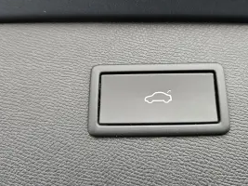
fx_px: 222
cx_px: 143
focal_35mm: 31
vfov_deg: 45.1
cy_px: 73
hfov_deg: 58.1
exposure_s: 1/180
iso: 200
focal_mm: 6.3
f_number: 1.7
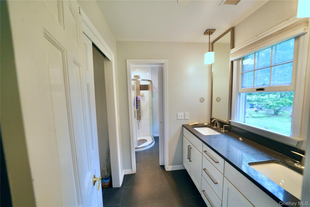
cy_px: 104
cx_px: 155
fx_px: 103
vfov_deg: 90.0
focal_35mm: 12
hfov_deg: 112.6
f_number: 5.6
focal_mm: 12
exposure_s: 1/100
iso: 2500
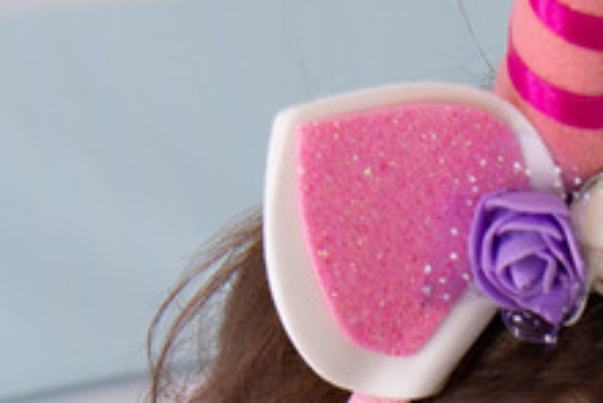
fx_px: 4106
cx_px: 965
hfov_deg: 8.2
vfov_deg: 5.4
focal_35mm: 245
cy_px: 939
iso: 200
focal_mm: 45
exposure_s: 1/160
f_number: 8
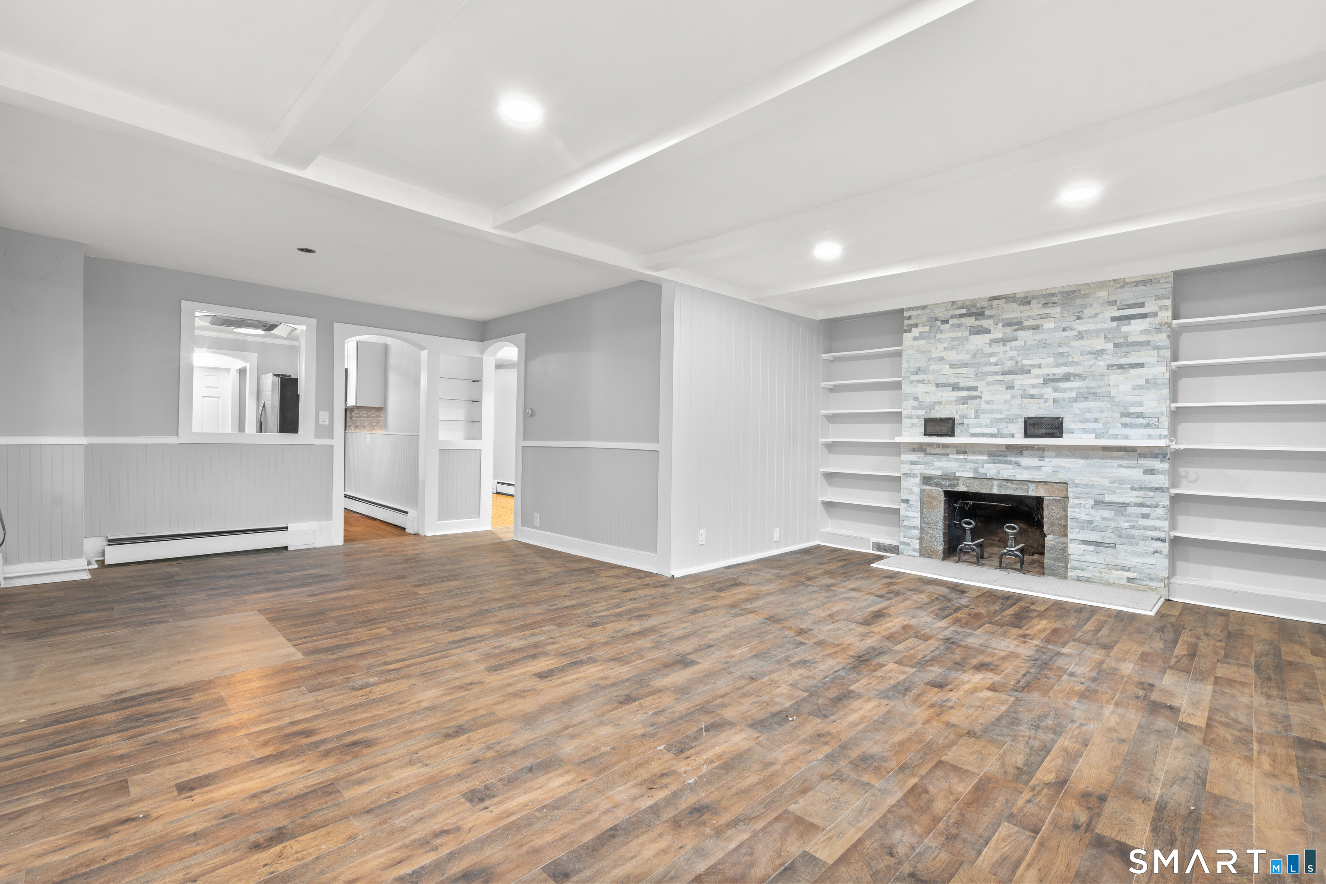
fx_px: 589
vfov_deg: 73.7
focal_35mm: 16
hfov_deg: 96.7
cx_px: 663
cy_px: 442
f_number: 9
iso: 200
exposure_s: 2.5
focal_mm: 16
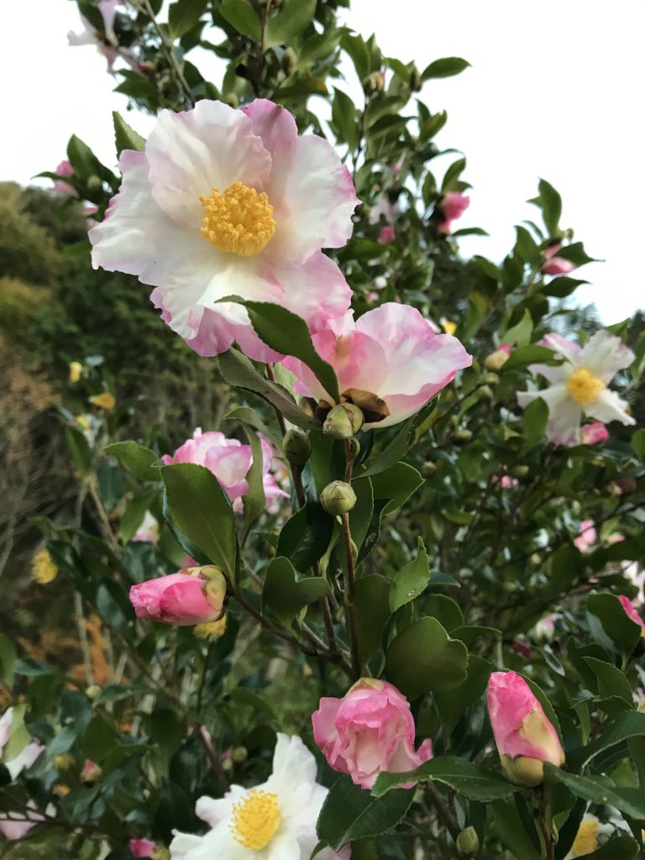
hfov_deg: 49.7
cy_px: 430
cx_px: 322
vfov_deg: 63.4
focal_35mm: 28
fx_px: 696
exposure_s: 1/30
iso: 25
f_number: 1.8
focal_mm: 3.99
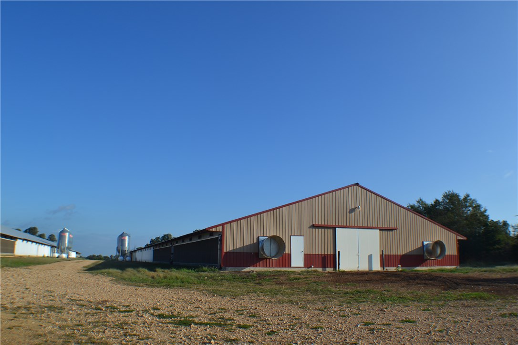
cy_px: 172
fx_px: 518
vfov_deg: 36.9
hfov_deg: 53.1
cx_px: 259
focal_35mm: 36
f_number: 8
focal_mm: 24
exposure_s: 1/250
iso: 100
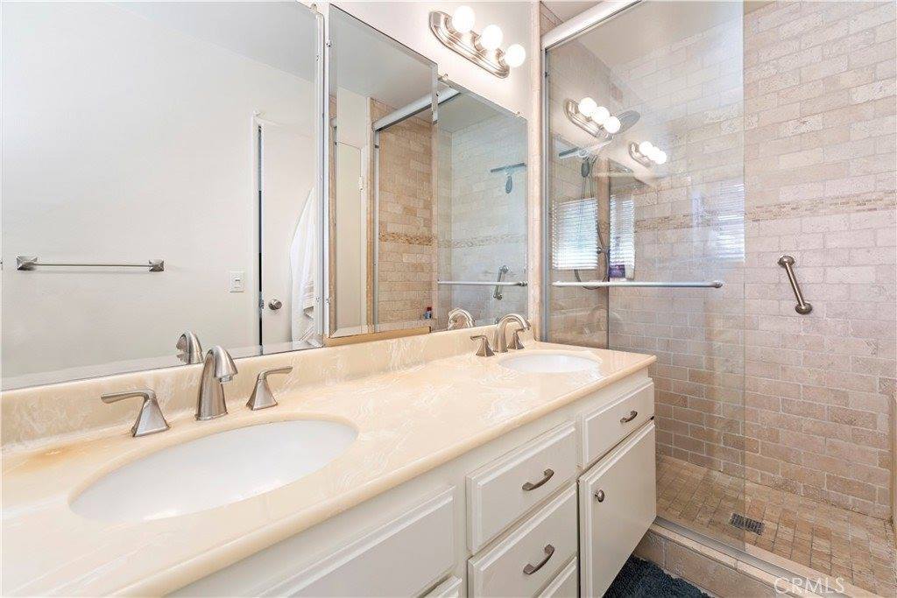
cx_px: 448
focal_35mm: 14
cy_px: 299
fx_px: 349
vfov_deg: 81.2
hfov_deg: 104.2
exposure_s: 1/2
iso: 200
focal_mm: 14
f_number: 8
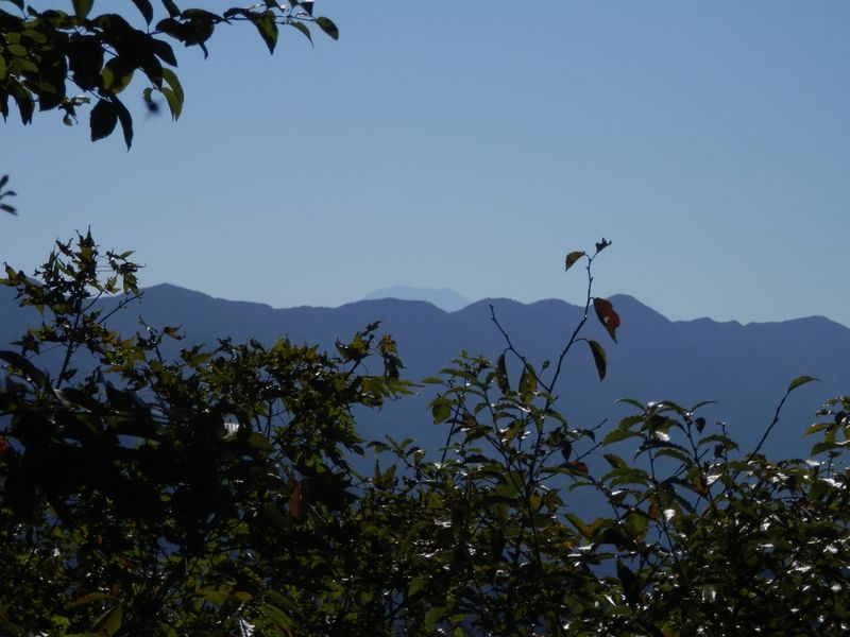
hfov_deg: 12.8
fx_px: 3781
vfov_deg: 9.6
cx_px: 425
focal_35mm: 154
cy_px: 318
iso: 80
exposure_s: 1/200
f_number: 15.6
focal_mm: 27.5
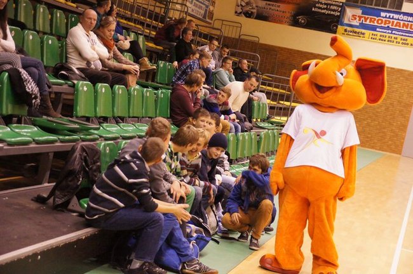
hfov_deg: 27.0
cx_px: 206
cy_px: 137
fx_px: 860
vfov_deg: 18.1
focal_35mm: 75
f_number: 4
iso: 6400
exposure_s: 1/400
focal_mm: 50
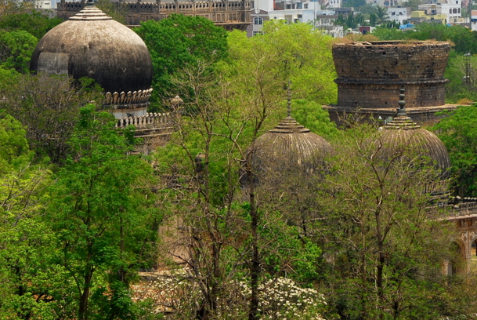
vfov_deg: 6.1
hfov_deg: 9.0
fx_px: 3012
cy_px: 55
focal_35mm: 227
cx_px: 367
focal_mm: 90
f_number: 18
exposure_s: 1/125
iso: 125
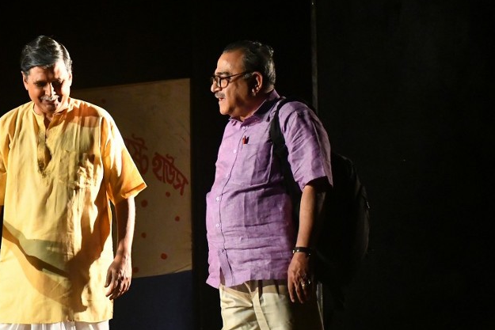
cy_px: 228
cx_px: 153
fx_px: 2860
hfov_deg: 9.9
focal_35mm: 208
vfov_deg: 6.6
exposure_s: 1/250
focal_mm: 85
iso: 6400
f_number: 5.6
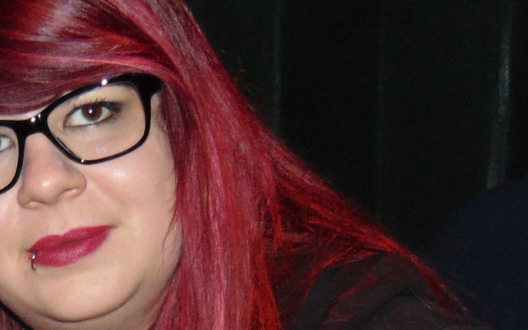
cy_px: 384
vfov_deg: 11.4
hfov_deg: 17.6
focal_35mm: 113
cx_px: -90
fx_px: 1626
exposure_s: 1/30
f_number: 3
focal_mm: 4.5
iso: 200
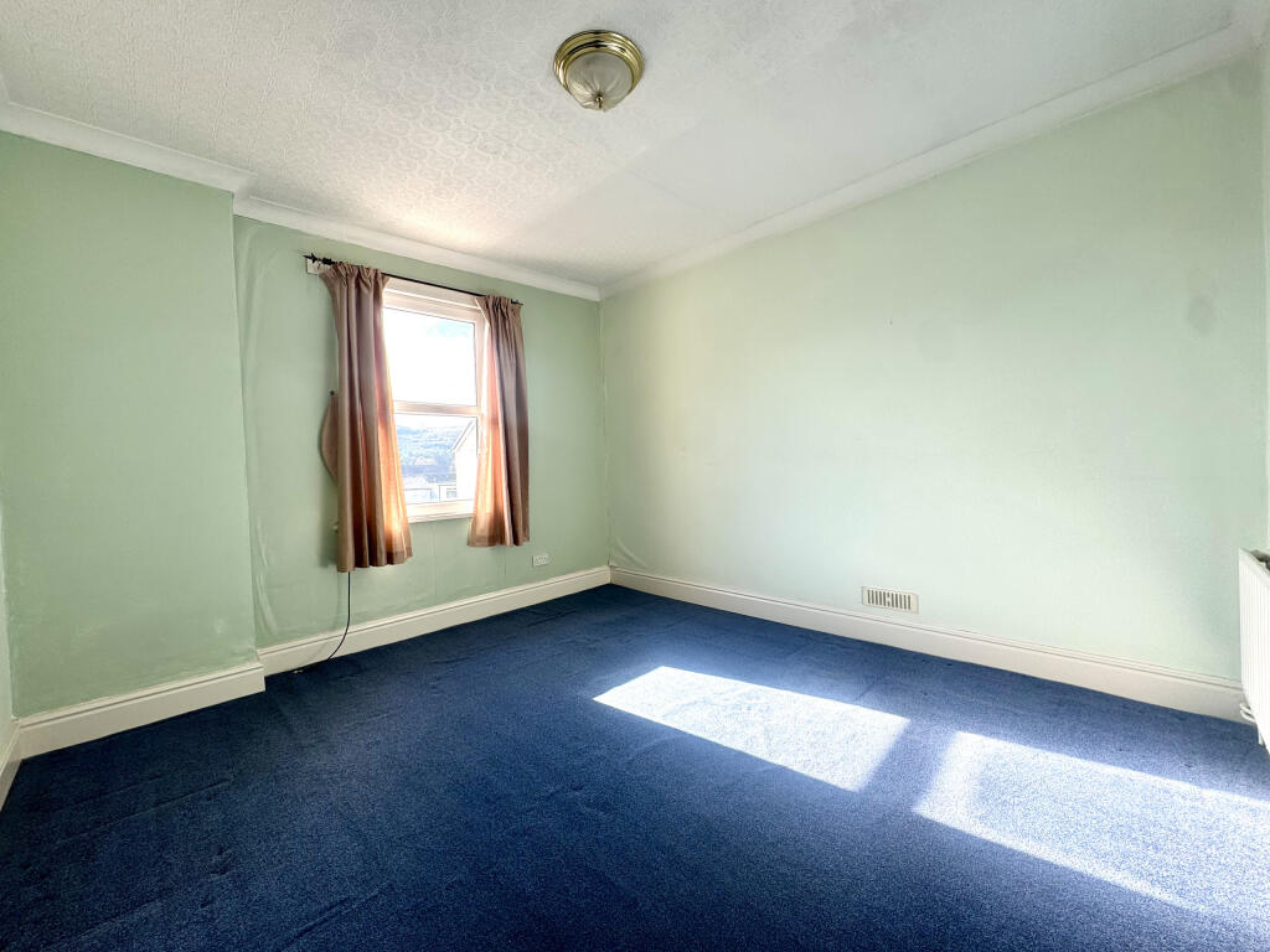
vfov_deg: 85.7
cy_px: 476
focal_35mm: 14
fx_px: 514
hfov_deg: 102.1
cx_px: 635
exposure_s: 1/214
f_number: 2.2
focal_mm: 2.22
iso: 40
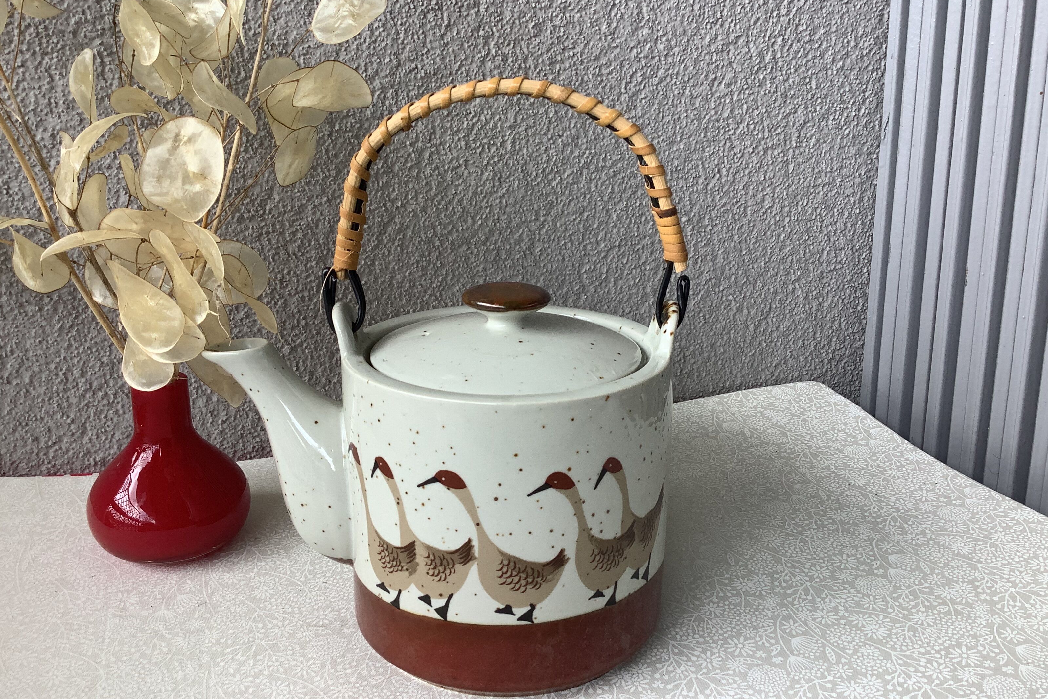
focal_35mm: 33
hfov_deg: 57.2
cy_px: 367
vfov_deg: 40.0
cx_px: 536
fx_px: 961
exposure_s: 1/235
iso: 25
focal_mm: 3.3
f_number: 2.4
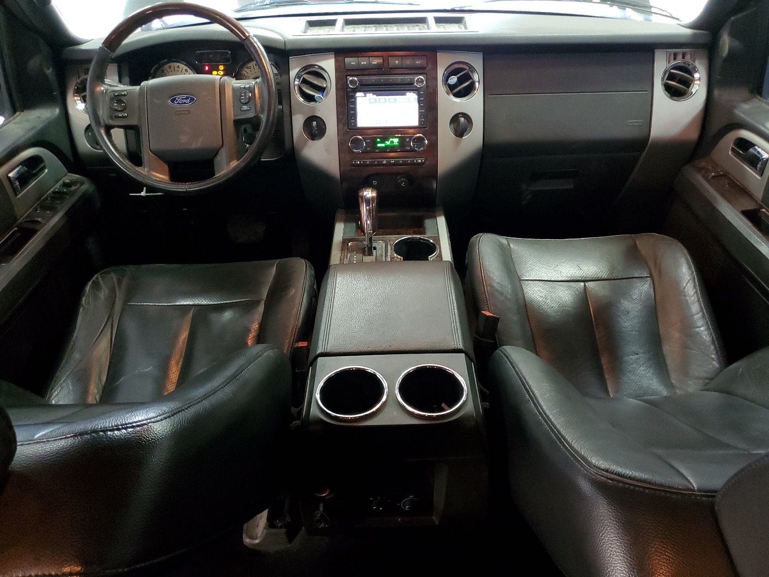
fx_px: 578
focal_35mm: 26
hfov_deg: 67.3
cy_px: 288
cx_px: 384
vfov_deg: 53.1
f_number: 1.5
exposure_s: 1/15
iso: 320
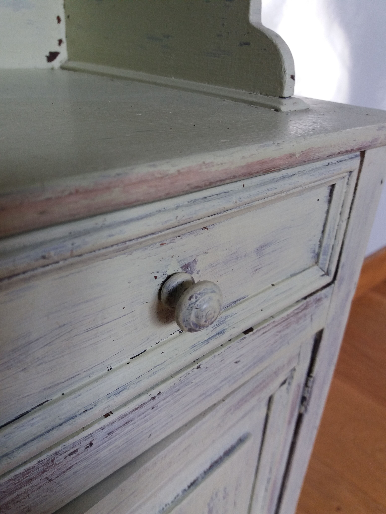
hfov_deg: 49.7
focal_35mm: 28
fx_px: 416
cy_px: 257
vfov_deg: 63.4
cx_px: 193
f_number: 1.9
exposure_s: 1/30
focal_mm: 3.7
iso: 64
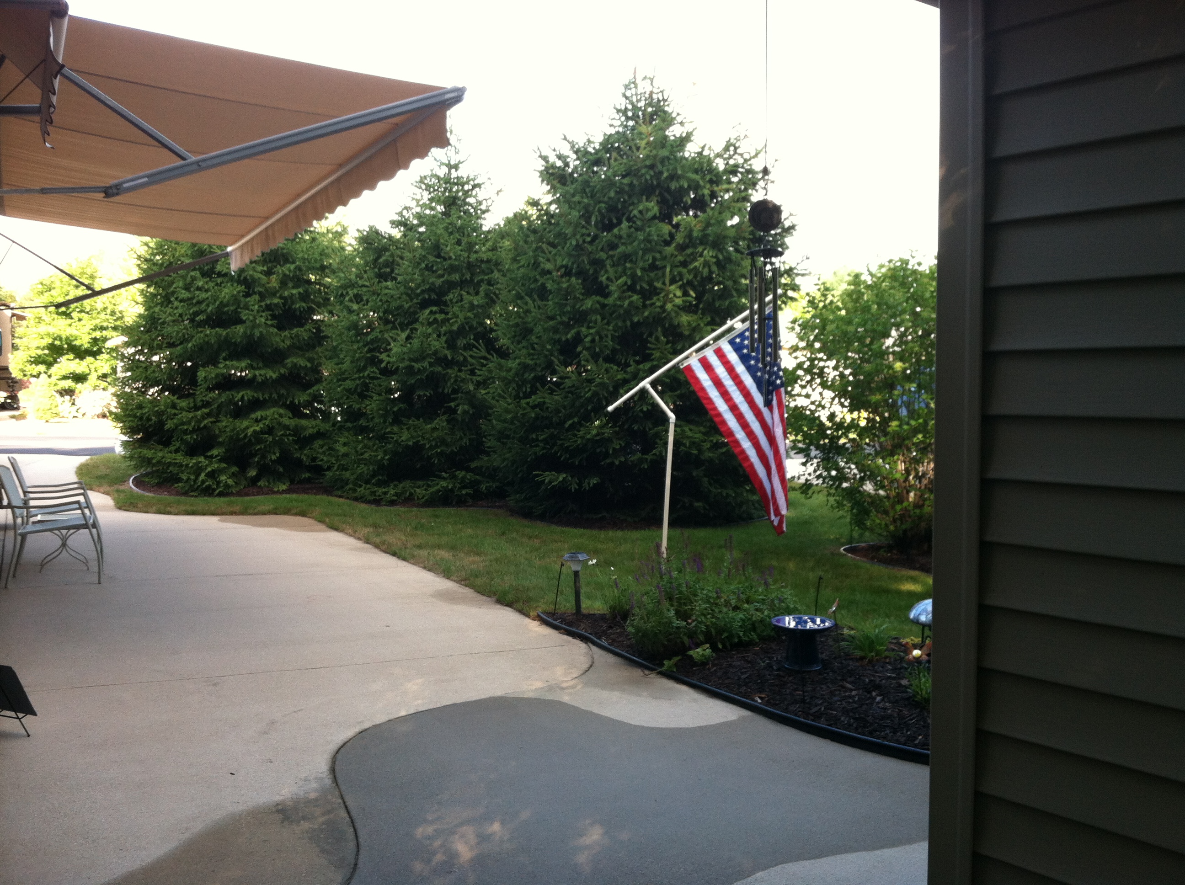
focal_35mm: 35
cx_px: 592
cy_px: 442
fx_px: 1196
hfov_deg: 52.7
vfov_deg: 40.6
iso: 100
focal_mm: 3.85
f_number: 2.8
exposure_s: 1/120
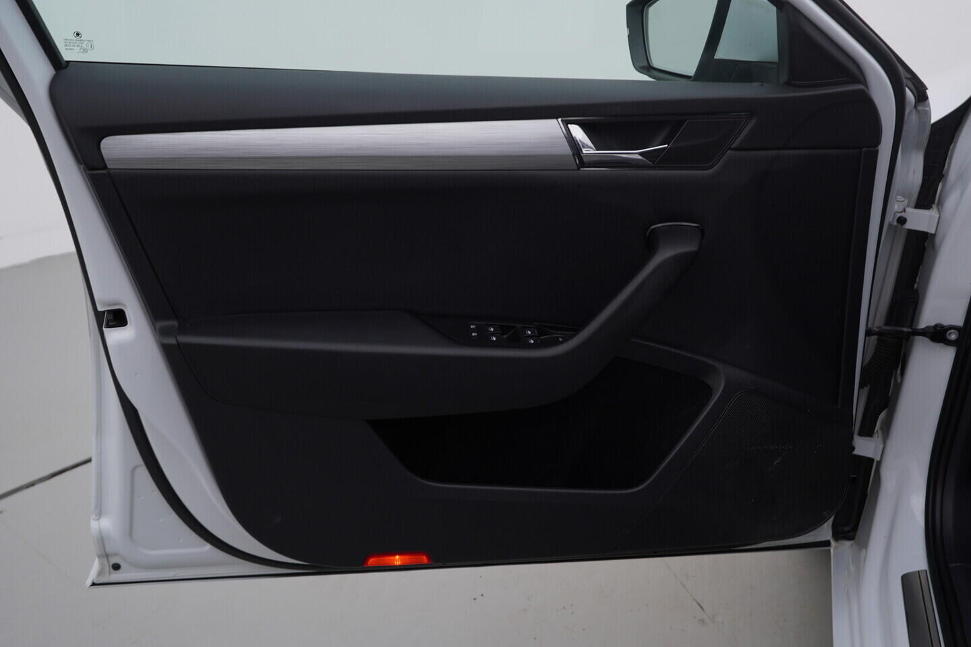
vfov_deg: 36.9
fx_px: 971
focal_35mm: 36
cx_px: 486
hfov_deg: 53.1
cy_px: 324
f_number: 4.5
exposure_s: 1/100
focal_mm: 24
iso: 125
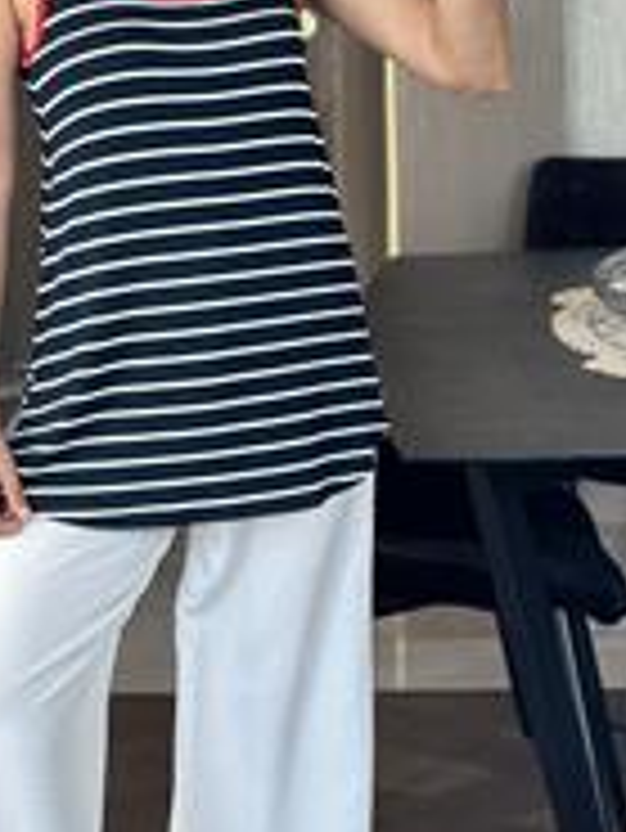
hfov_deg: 11.3
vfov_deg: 15.0
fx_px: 3155
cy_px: 436
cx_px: 230
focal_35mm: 131
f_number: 1.78
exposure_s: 1/74
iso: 125
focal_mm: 6.86
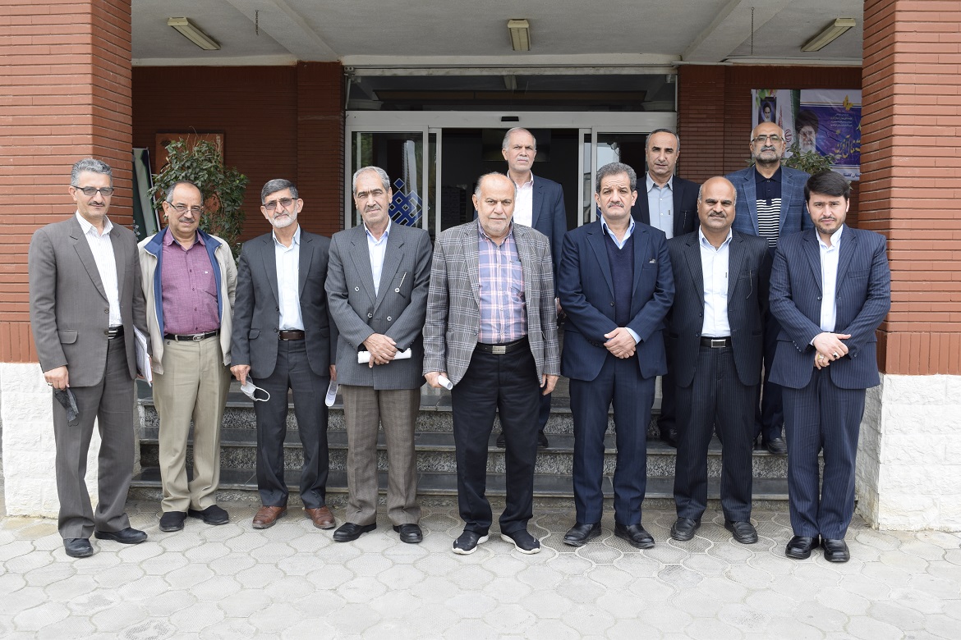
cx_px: 480
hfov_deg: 49.6
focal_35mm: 39
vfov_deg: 34.2
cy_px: 320
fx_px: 1041
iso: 360
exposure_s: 1/250
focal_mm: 26
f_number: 8
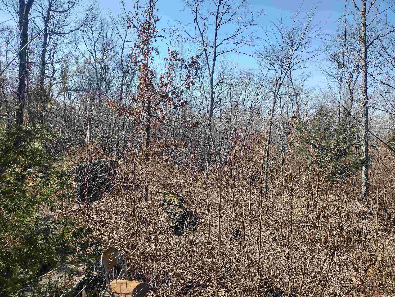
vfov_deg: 51.4
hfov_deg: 65.3
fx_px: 308
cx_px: 198
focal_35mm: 27
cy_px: 148
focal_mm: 4.71
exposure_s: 1/997
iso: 100
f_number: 1.7
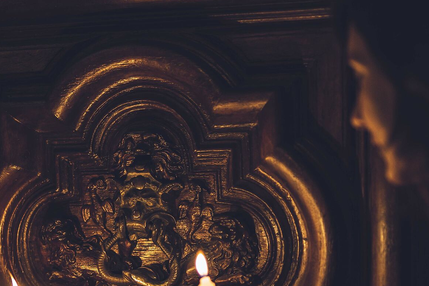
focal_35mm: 103
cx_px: 154
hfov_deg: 19.8
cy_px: 227
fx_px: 1227
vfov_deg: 13.2
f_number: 1.4
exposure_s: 1/125
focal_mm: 50
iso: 1600
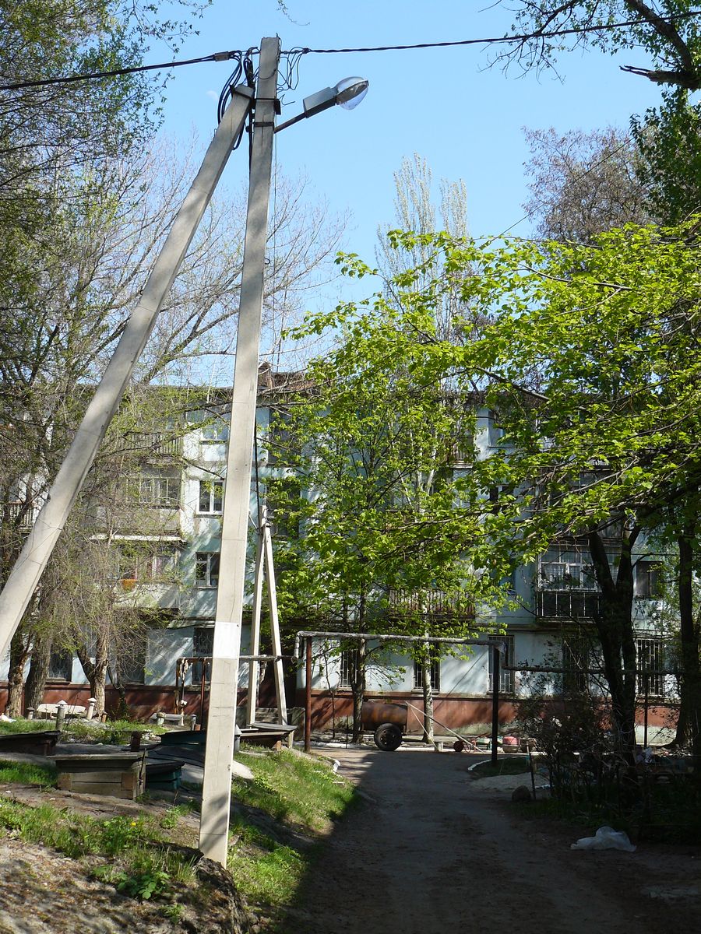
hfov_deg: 27.0
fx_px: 1458
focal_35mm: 54
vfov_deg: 35.5
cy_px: 467
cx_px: 350
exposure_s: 1/200
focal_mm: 9.1
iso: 100
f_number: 5
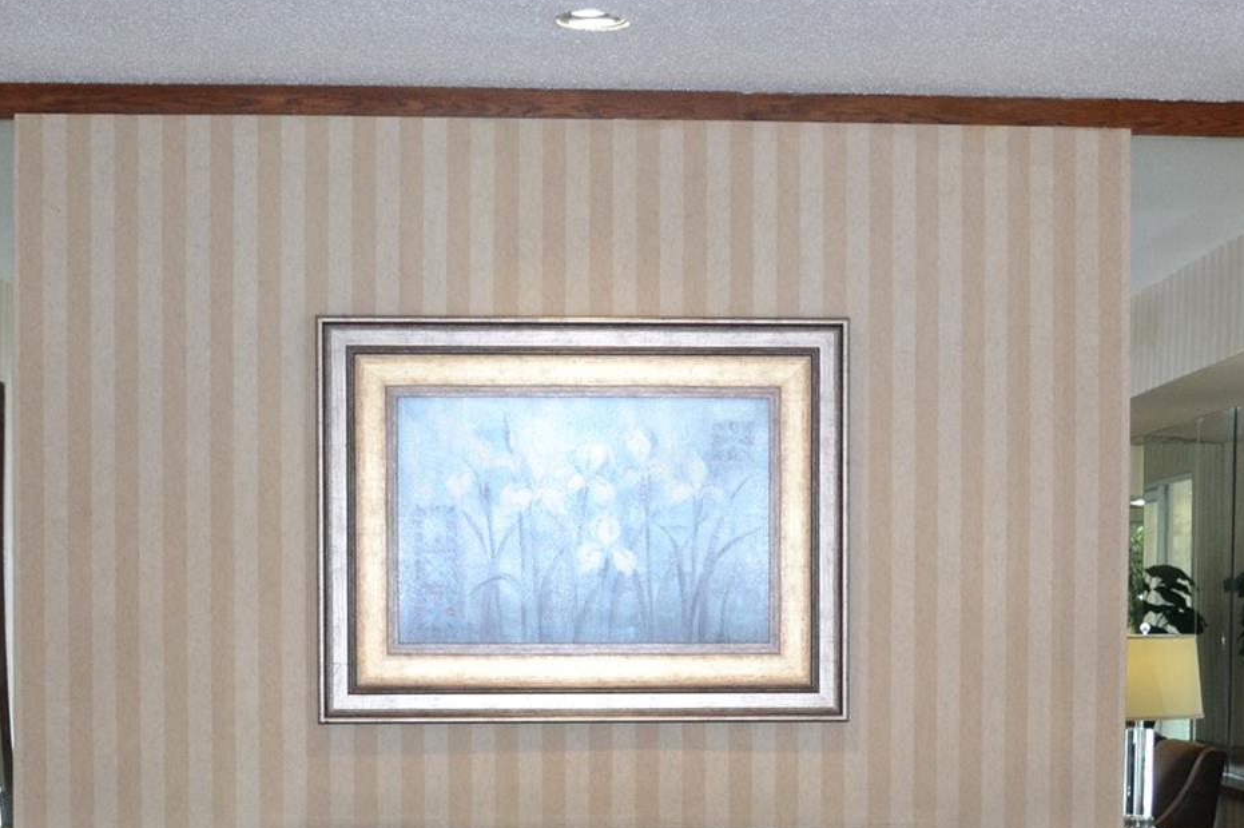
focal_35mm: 66
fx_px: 2280
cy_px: 615
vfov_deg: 20.4
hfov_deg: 30.4
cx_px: 746
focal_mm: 20
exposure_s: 1/60
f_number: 3.8
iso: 640
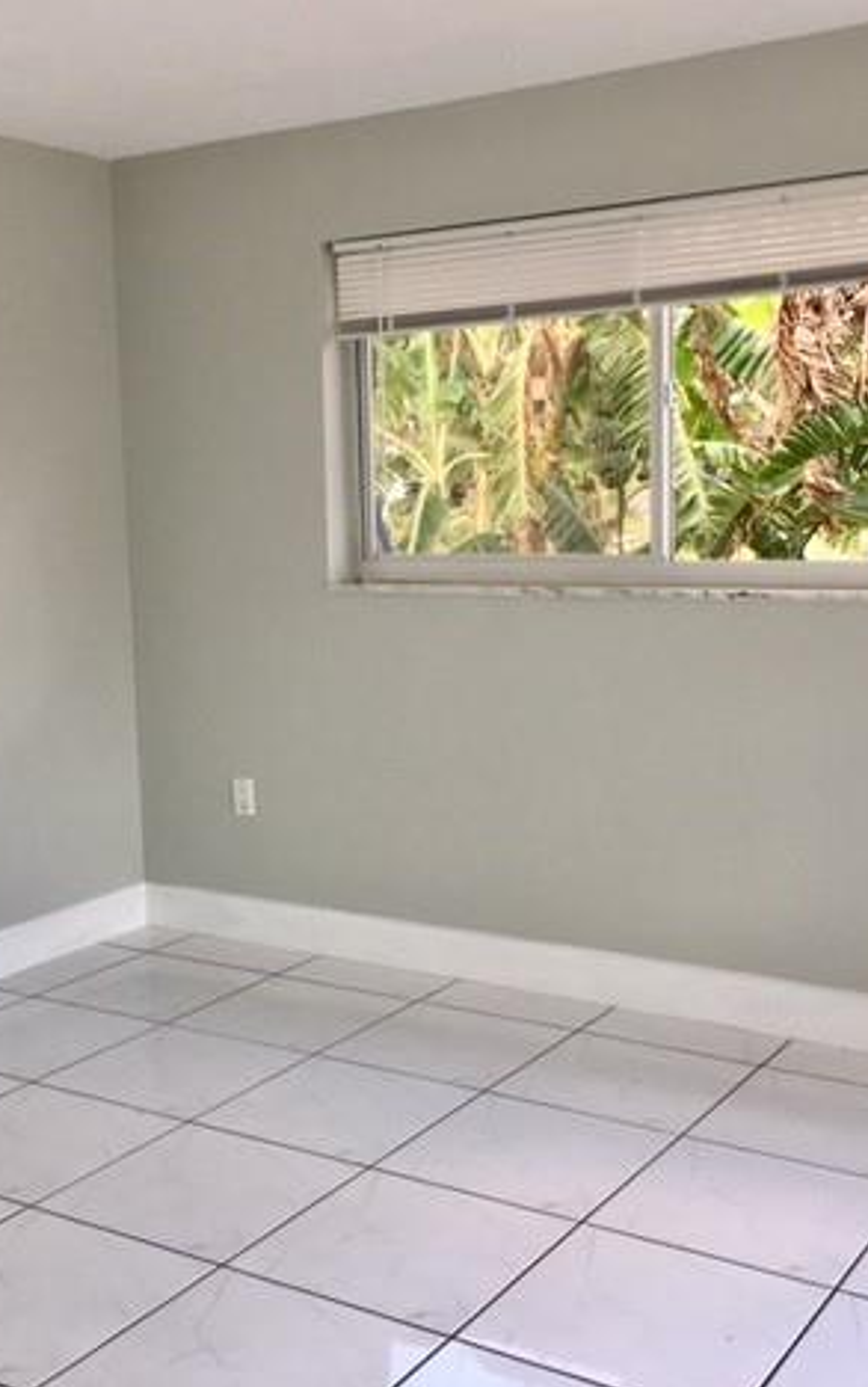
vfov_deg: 47.2
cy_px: 685
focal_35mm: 42
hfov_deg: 30.5
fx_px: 1588
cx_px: 382
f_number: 2.2
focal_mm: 4.15
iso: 32
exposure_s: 1/50
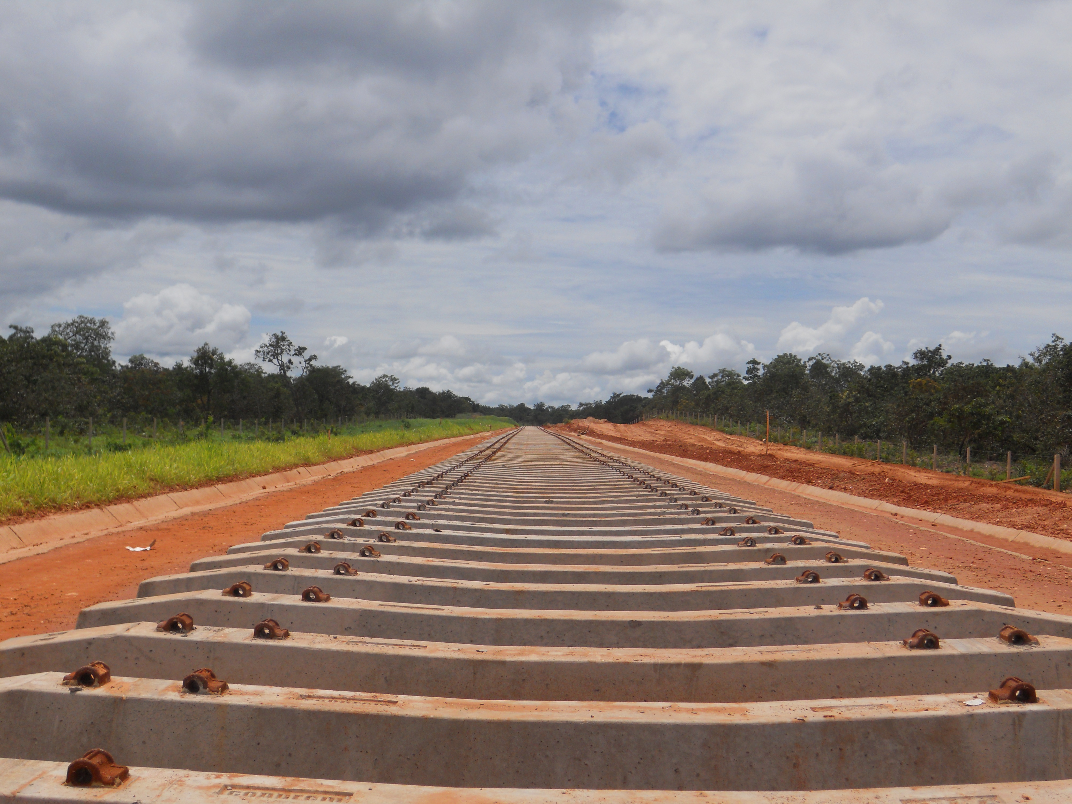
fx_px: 1425
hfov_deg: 41.2
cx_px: 536
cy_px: 402
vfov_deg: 31.5
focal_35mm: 46
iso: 80
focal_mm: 8.3
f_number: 6.8
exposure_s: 1/640
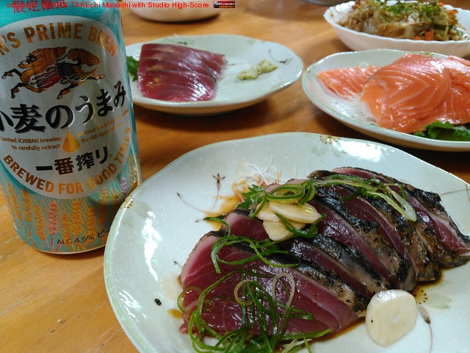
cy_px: 176
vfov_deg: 46.8
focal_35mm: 30
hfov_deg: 60.0
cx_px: 235
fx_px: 407
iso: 500
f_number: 2.4
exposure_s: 1/15.1
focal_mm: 4
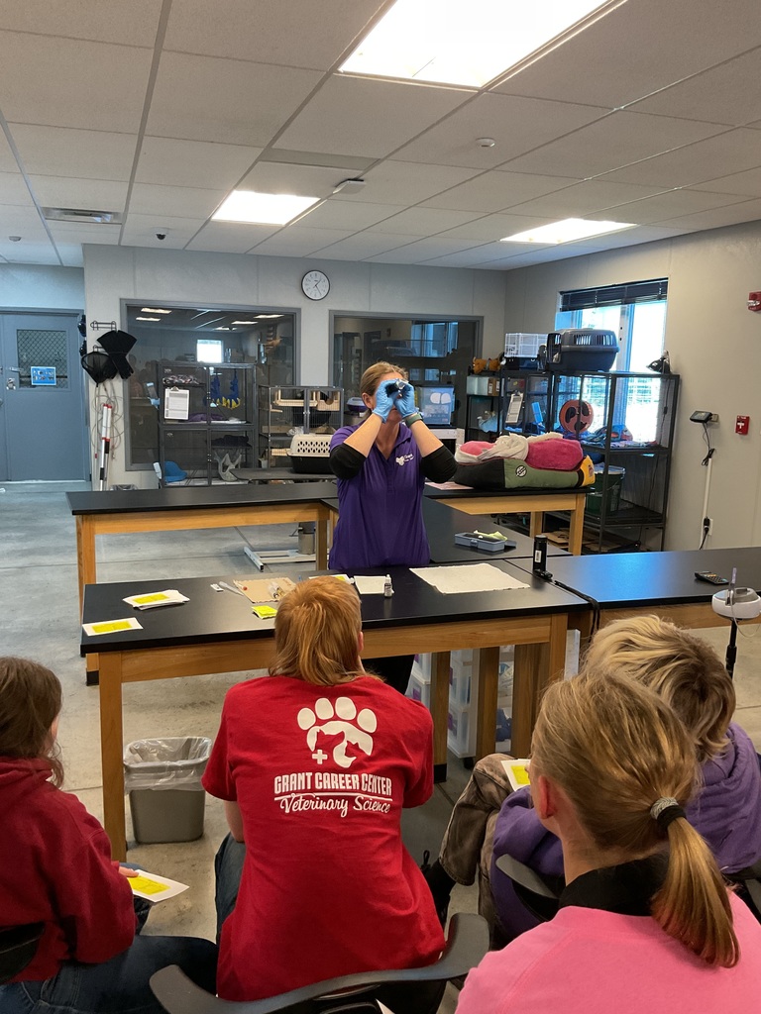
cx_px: 380
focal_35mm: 29
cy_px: 507
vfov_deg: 61.7
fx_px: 850
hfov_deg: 48.2
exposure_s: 1/60
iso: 160
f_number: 1.8
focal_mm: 3
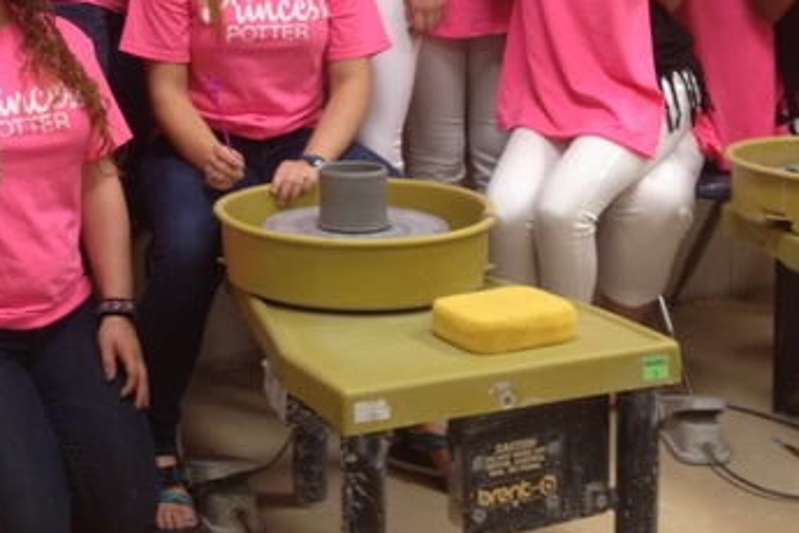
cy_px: -25
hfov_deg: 26.3
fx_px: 1687
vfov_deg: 17.4
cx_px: 211
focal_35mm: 76
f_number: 2.4
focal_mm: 4.28
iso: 100
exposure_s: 1/20
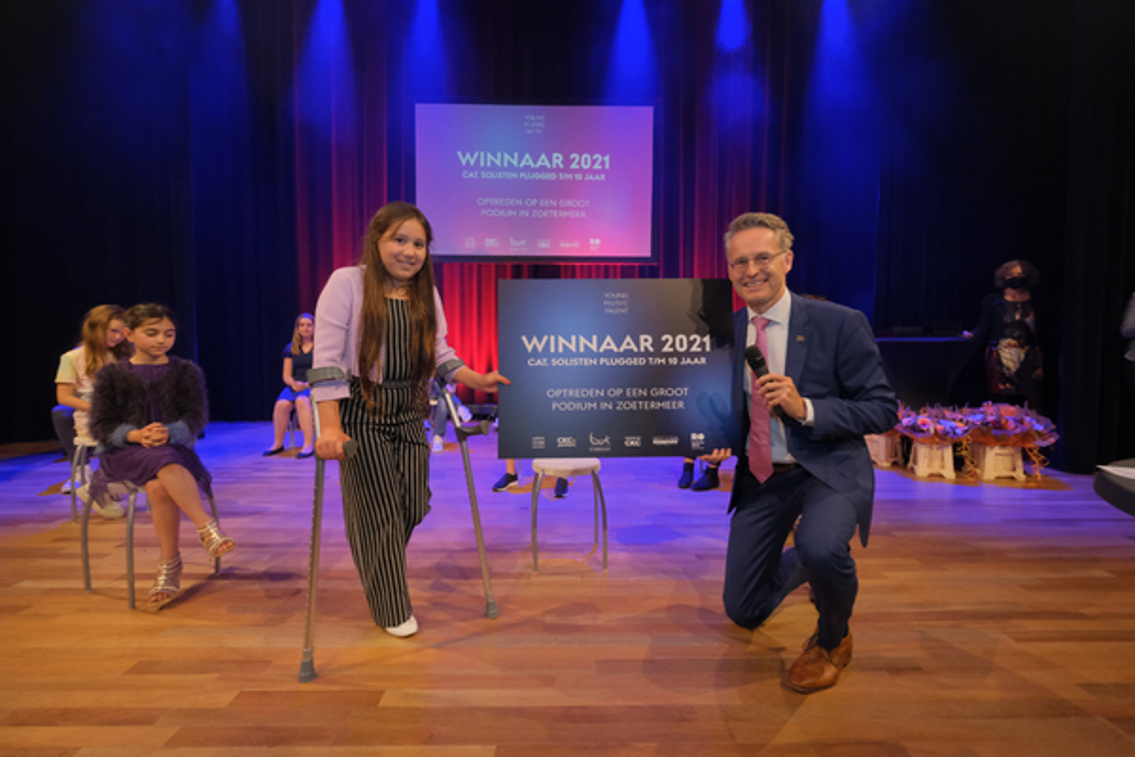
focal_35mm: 15
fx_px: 473
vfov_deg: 77.3
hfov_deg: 100.4
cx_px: 568
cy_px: 378
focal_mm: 10
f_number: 4.5
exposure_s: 1/60
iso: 3200
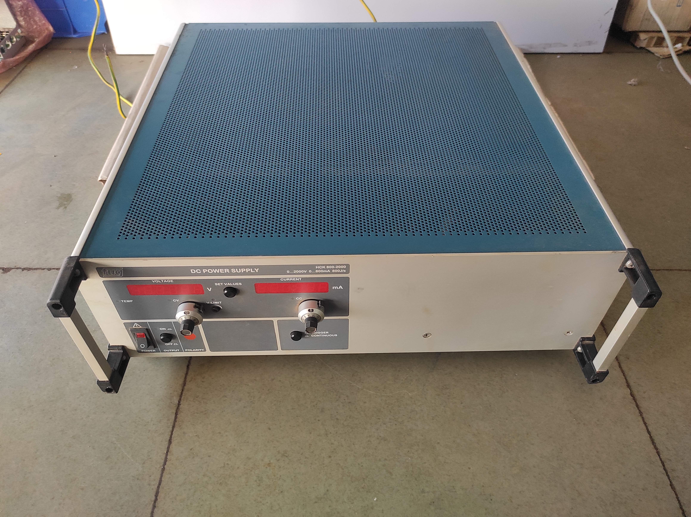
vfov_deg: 54.8
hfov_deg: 69.4
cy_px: 258
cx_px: 346
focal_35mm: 25
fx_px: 499
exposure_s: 1/33
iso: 218
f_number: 1.89
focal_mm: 5.43
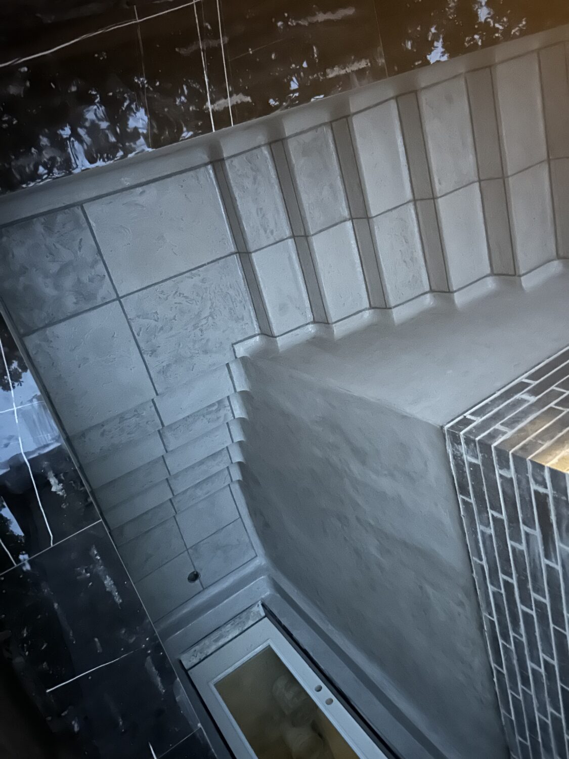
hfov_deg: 53.1
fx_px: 570
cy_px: 380
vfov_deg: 67.3
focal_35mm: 26
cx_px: 284
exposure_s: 1/2
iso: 2000
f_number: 1.5
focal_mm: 5.7
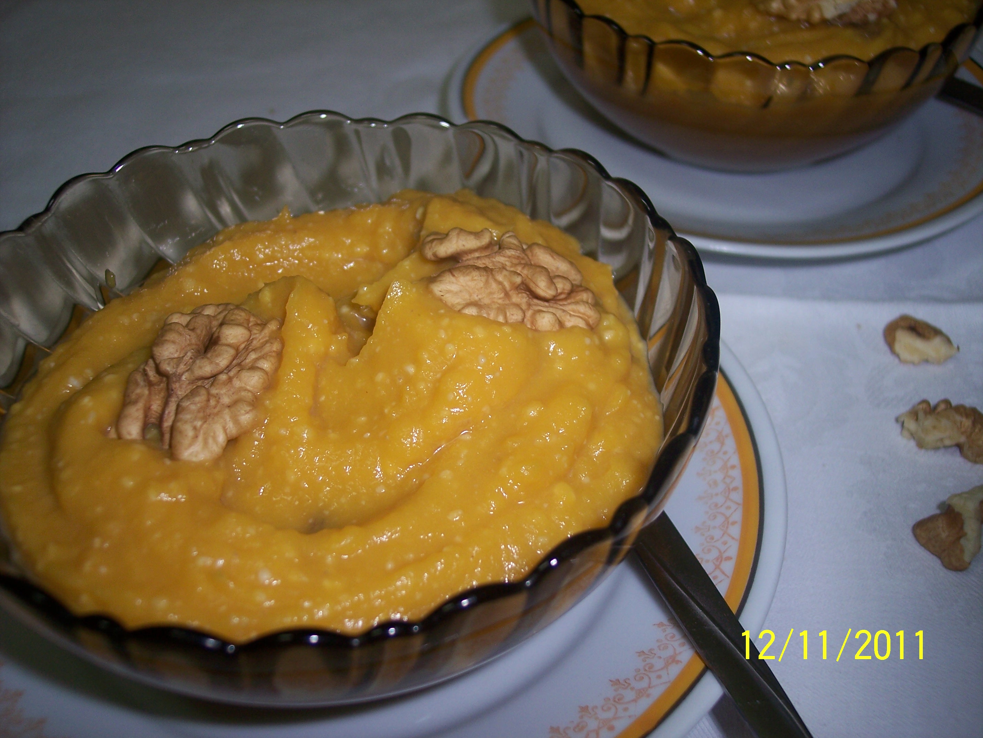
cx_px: 492
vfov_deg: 36.8
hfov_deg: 47.9
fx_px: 1107
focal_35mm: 39
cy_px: 369
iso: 100
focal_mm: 8
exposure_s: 1/60
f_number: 2.8
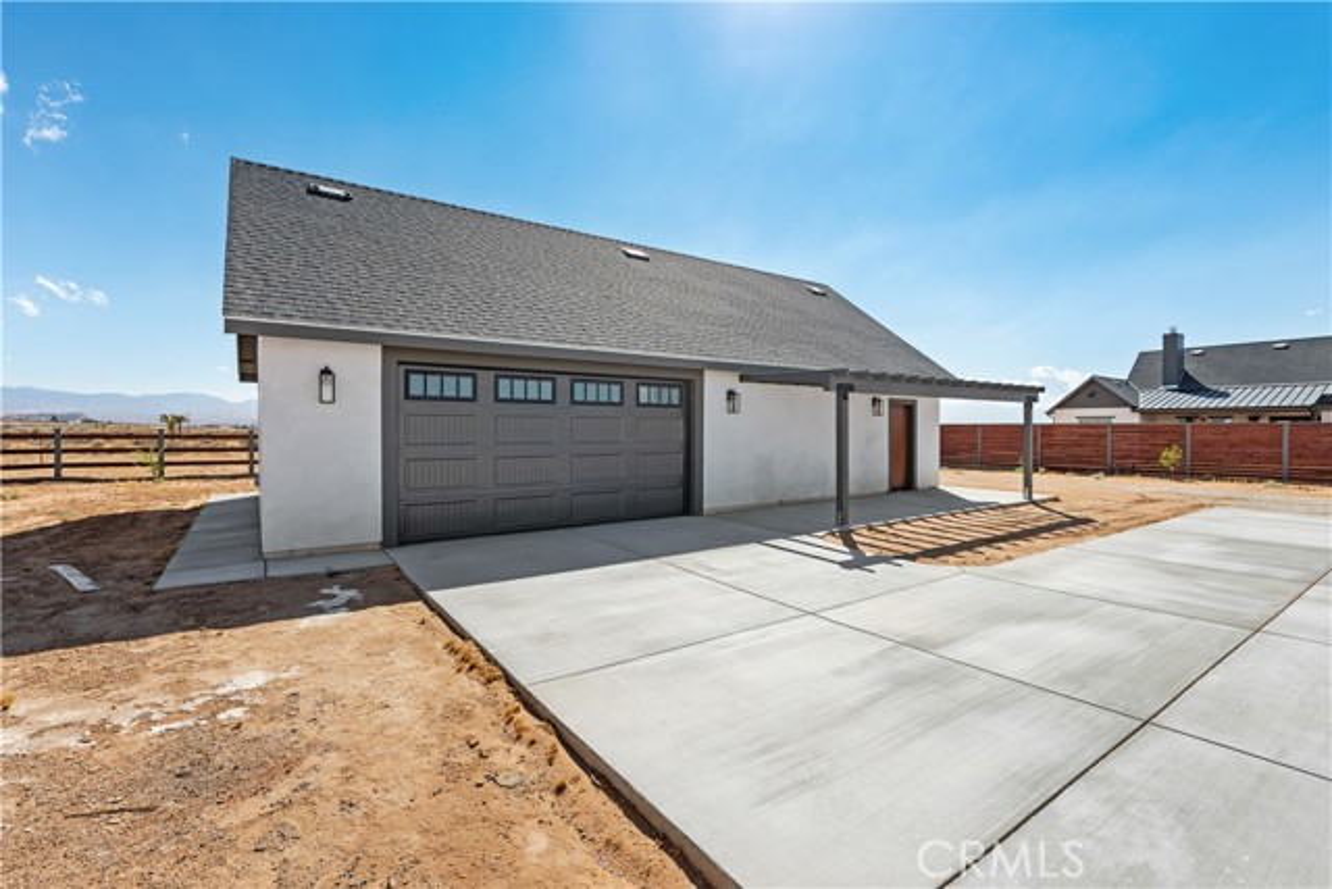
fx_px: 592
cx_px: 666
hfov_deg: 96.7
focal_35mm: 16
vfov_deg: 73.8
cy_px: 444
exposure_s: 1/400
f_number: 7.1
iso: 250
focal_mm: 16
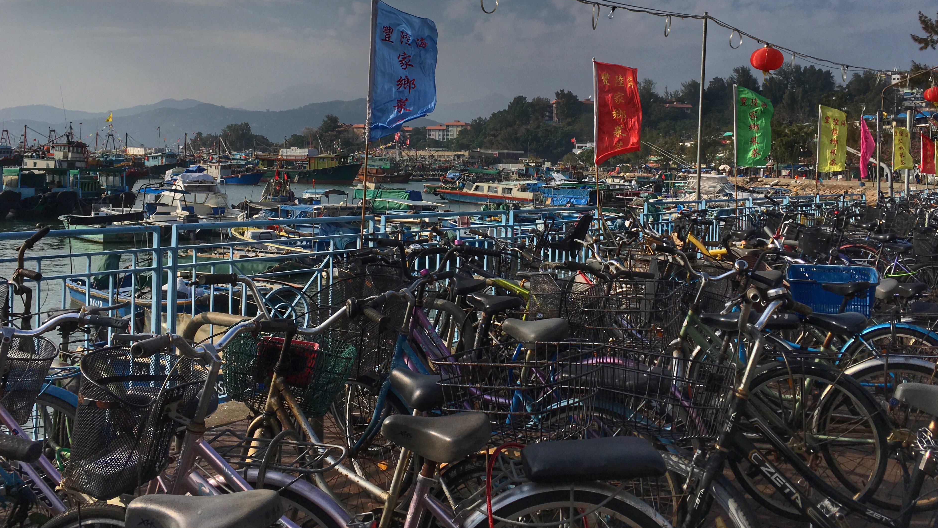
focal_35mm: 34
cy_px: 168
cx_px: 480
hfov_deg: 58.0
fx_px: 846
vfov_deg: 34.3
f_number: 2.2
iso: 25
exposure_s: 1/3344
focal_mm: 4.15
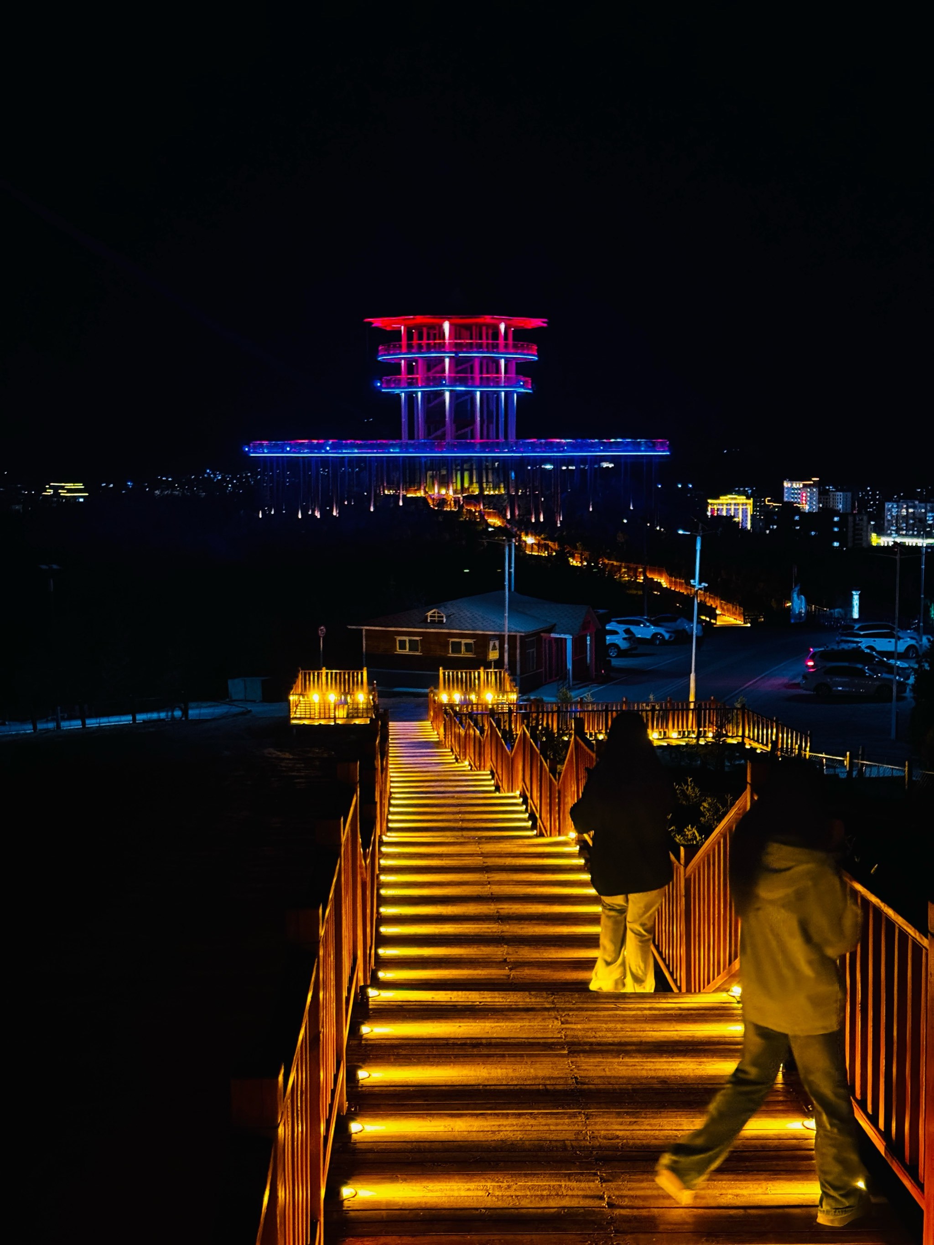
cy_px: 622
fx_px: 1727
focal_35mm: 48
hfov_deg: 30.3
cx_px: 467
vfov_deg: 39.7
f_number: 1.78
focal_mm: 6.76
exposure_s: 1/25
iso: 800
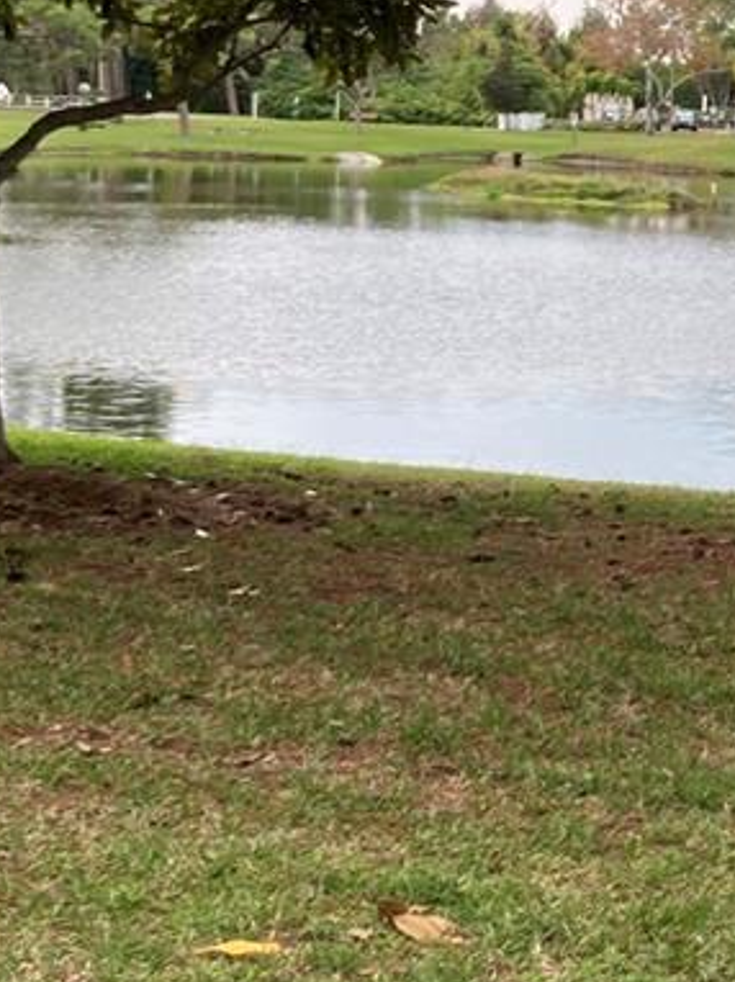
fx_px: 2494
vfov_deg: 22.2
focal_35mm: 88
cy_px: 378
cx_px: 917
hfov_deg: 16.0
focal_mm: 3.99
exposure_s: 1/533
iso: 20
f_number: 1.8
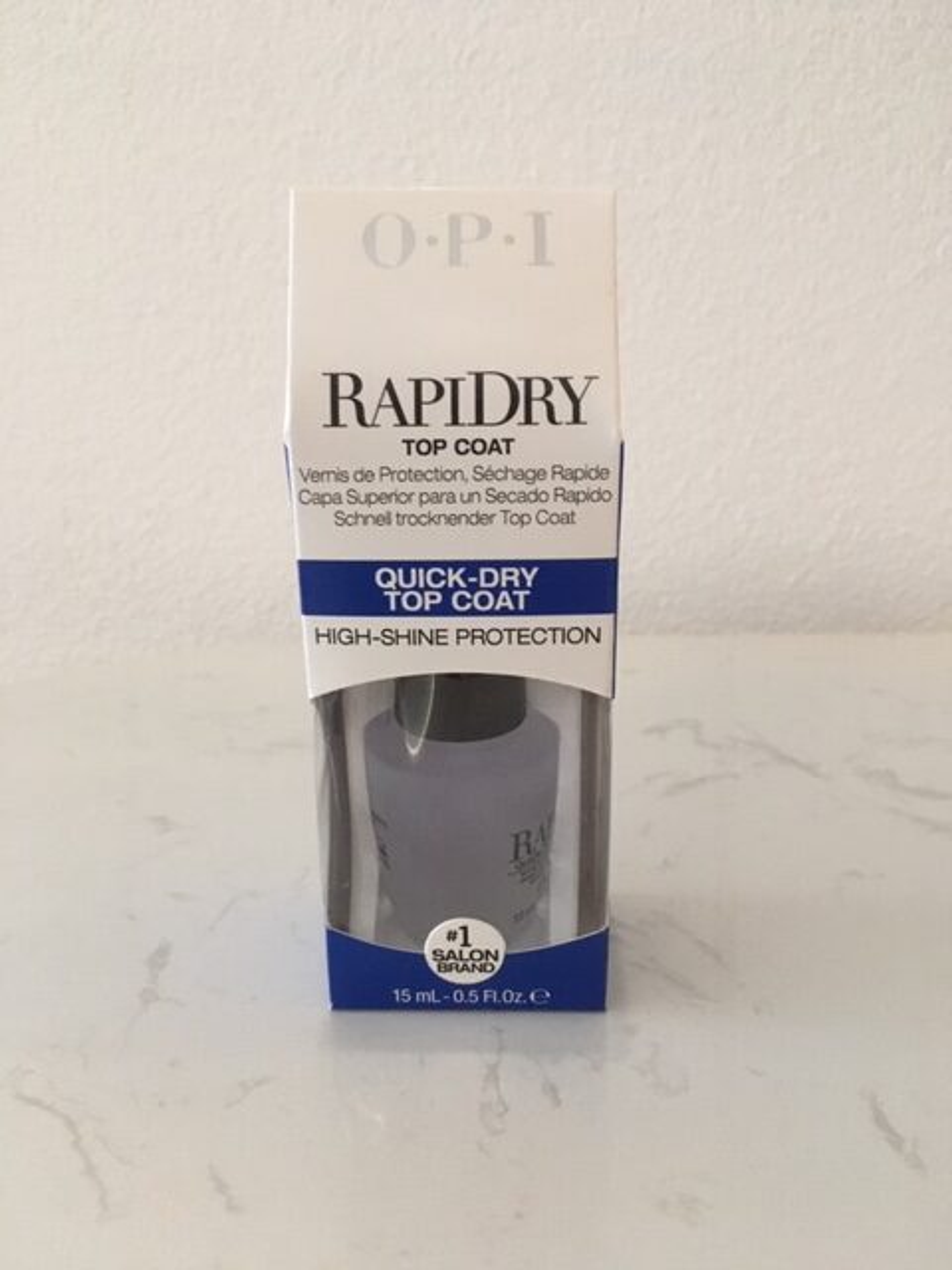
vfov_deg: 61.7
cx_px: 476
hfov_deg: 48.2
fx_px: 1063
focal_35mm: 29
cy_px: 635
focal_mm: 4.15
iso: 200
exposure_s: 1/25
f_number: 2.2
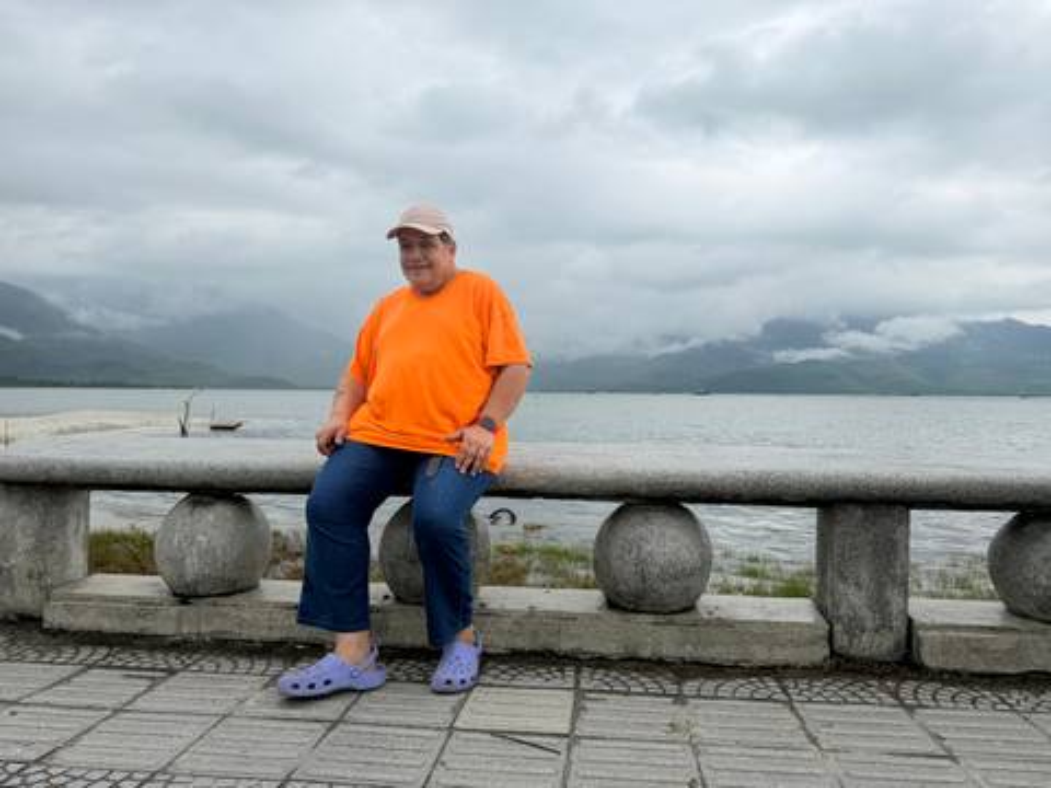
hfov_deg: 71.6
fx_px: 729
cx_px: 526
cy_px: 394
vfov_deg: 56.8
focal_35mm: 24
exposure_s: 1/2370
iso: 80
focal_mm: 6.76
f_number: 1.78
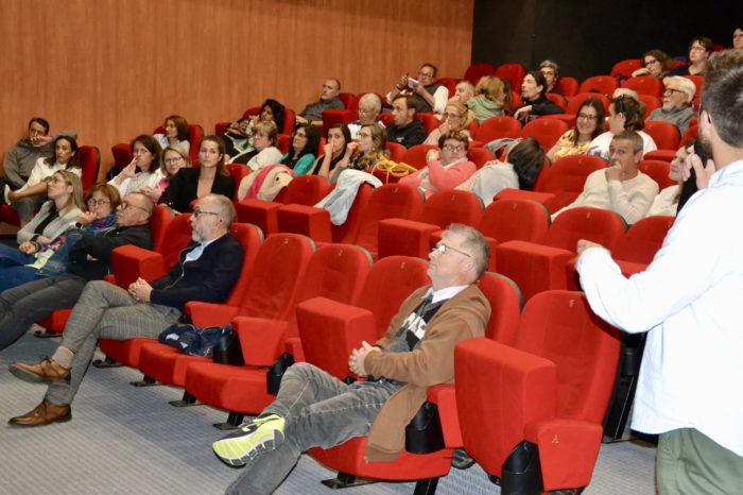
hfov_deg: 37.9
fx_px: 1083
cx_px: 372
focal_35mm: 52
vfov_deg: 25.7
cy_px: 248
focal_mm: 35
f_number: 4.5
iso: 3200
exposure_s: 1/60
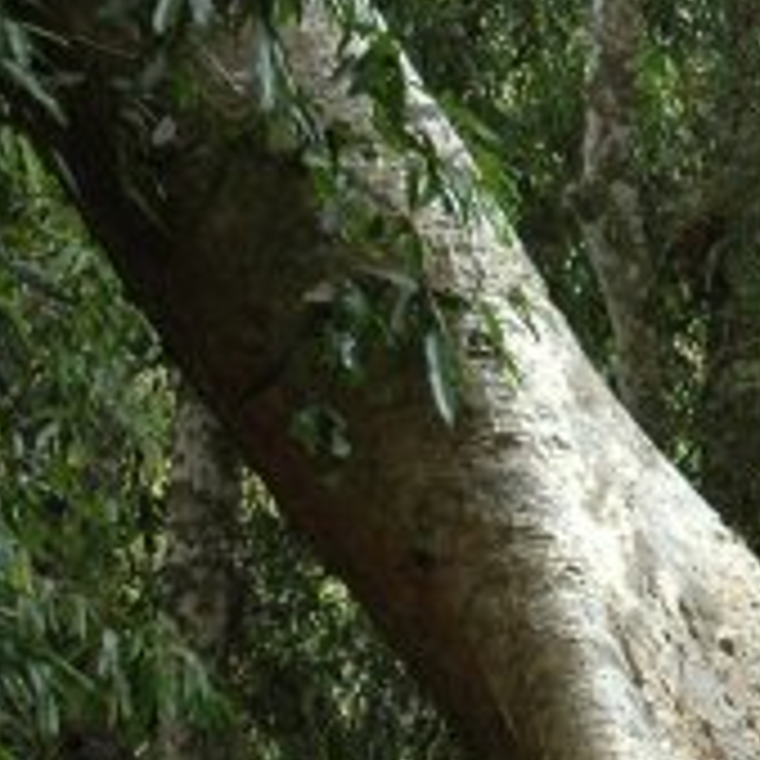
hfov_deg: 9.8
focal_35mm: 169
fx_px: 4193
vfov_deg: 10.2
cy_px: 818
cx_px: 1430
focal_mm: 31
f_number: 5
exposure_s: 1/100
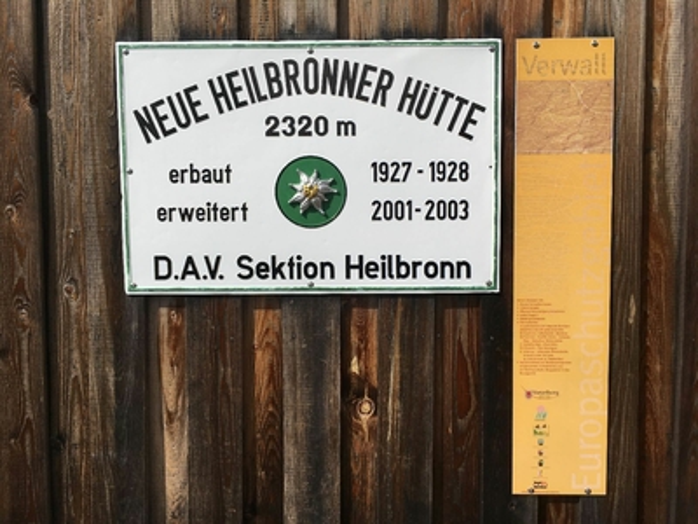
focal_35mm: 29
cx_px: 349
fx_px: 585
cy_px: 262
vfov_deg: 48.2
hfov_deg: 61.7
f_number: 2.2
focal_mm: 4.15
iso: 25
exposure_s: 1/3663
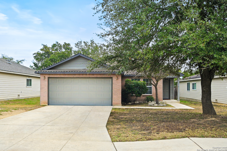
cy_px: 76
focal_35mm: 36
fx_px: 227
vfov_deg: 36.9
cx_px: 114
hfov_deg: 53.1
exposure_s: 1/160
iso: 640
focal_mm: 24
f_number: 14
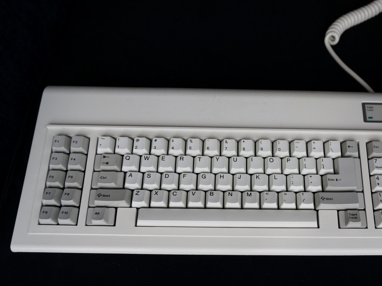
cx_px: 245
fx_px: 342
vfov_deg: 45.3
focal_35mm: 31
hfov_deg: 57.4
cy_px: 166
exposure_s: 1/60
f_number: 4
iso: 320
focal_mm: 16
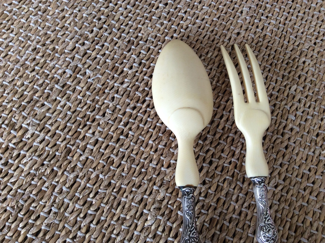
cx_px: 162
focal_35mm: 32
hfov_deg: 56.9
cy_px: 122
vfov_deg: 44.1
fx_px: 300
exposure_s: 1/25
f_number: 2.4
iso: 50
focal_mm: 3.3
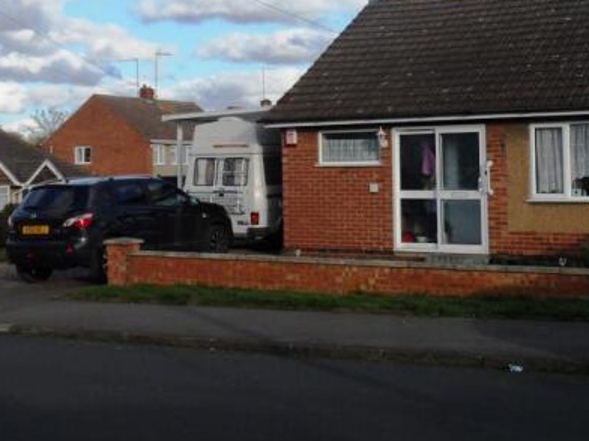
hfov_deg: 31.7
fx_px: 1038
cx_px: 276
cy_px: 125
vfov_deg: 23.8
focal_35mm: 61
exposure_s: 1/500
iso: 100
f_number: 5.2
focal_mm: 6.8
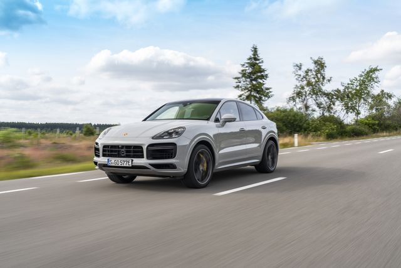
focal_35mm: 38
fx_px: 423
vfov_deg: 35.1
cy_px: 134
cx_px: 200
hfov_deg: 50.7
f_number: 11
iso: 80
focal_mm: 38
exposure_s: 1/25
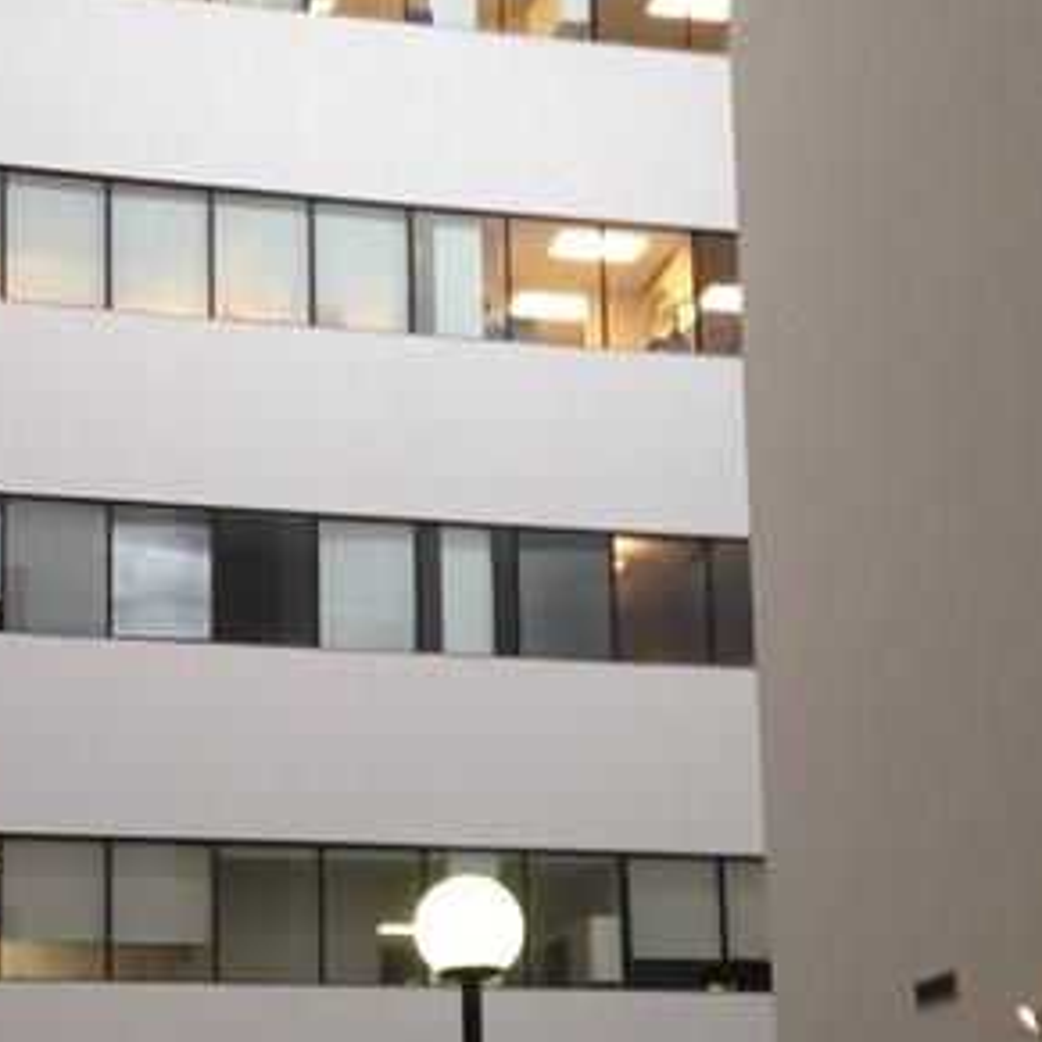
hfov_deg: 22.4
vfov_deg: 22.1
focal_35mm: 77
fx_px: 2622
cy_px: 849
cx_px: 347
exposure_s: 1/24
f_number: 2.4
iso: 50
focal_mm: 4.12
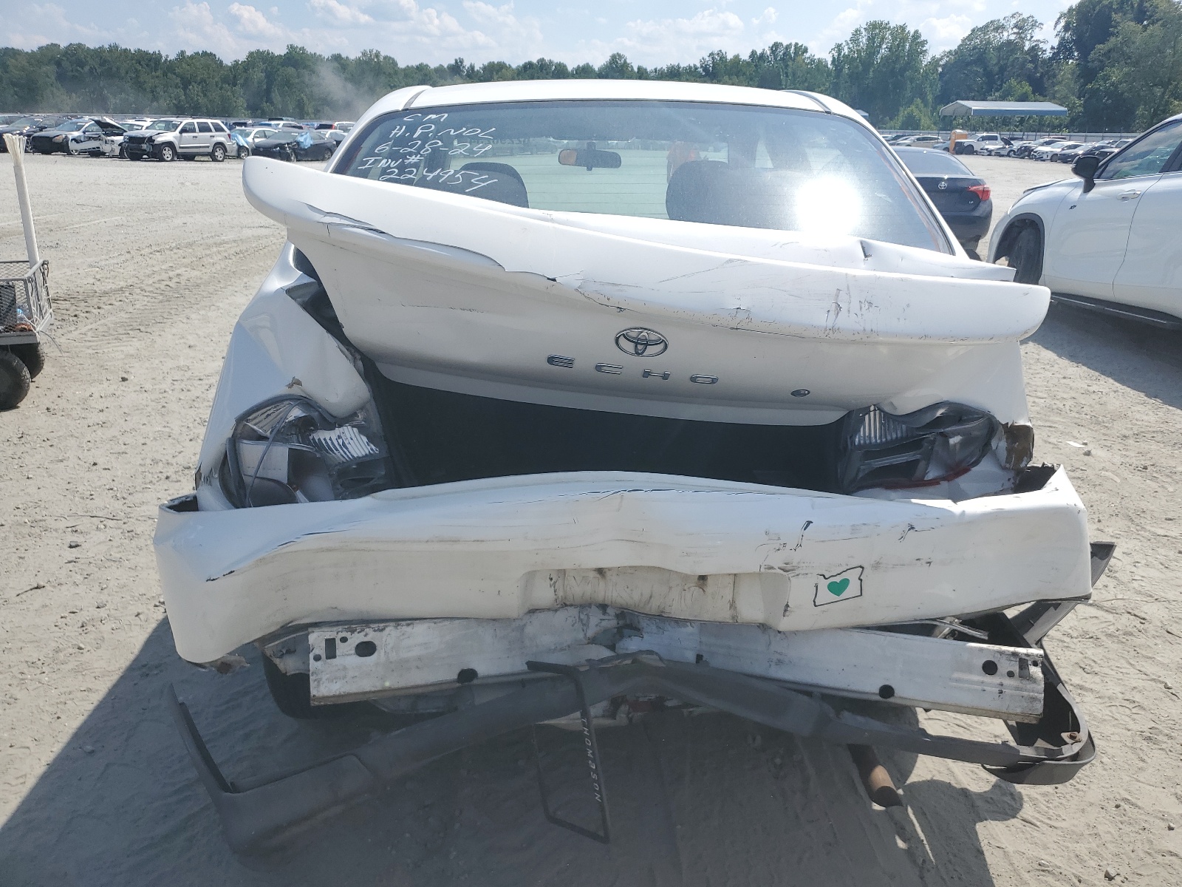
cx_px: 591
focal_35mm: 26
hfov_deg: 67.3
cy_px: 444
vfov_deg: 53.1
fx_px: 888
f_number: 1.5
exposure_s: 1/5000
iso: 50
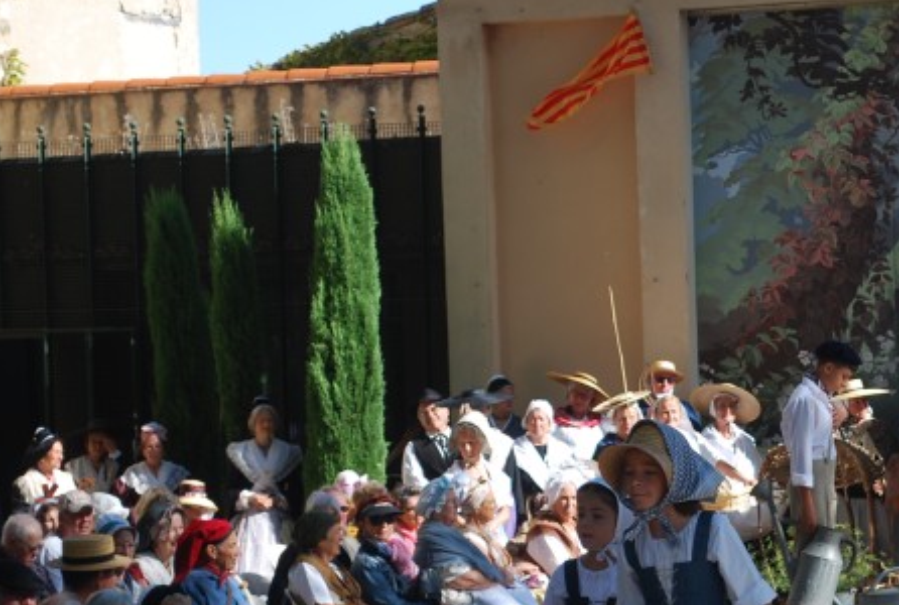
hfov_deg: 13.8
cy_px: 535
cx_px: 740
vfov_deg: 9.3
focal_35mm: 148
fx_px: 3703
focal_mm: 55
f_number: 6.3
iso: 100
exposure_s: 1/160
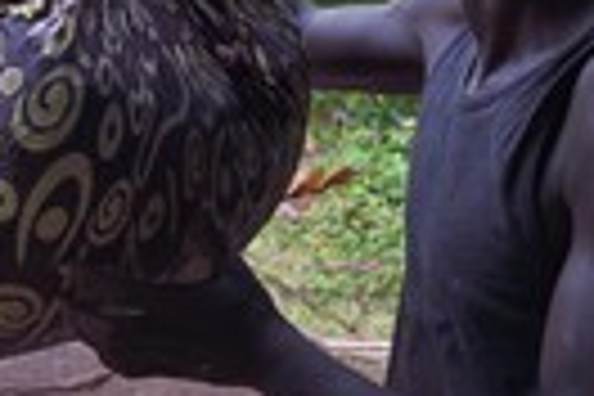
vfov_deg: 12.0
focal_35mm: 111
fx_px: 1831
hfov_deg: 18.4
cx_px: 248
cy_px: -99
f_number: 7.1
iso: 800
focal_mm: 35
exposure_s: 1/50
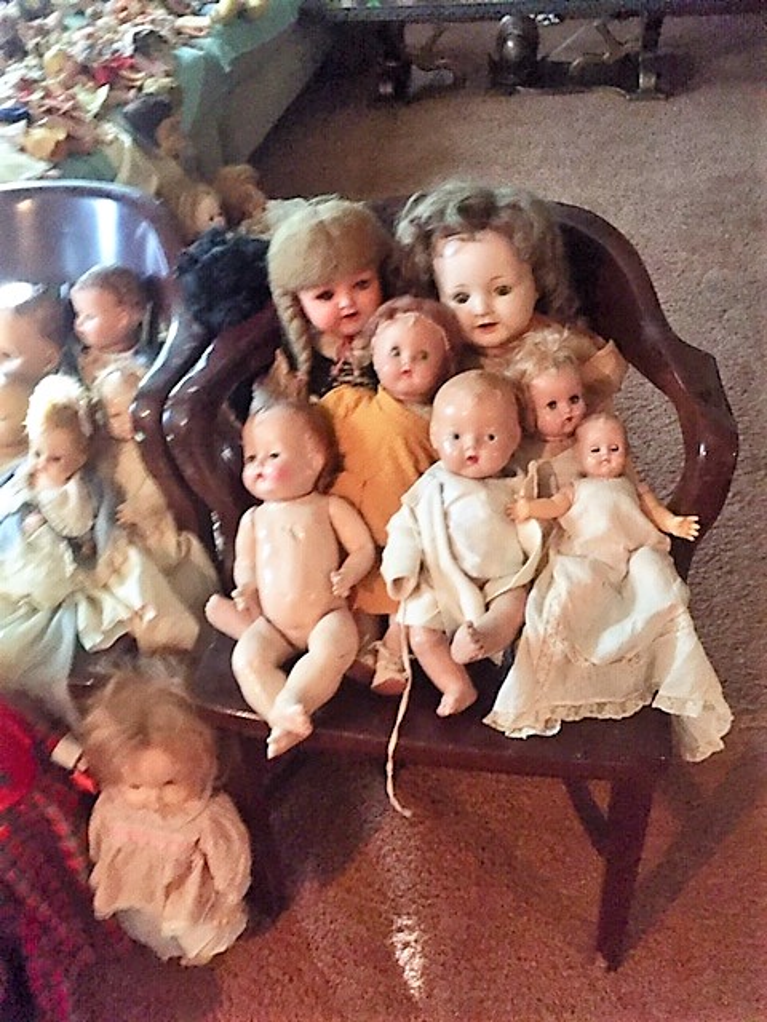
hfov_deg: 48.2
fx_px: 857
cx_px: 384
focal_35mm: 29
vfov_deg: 61.7
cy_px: 511
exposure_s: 1/15
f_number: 2.2
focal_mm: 4.15
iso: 400
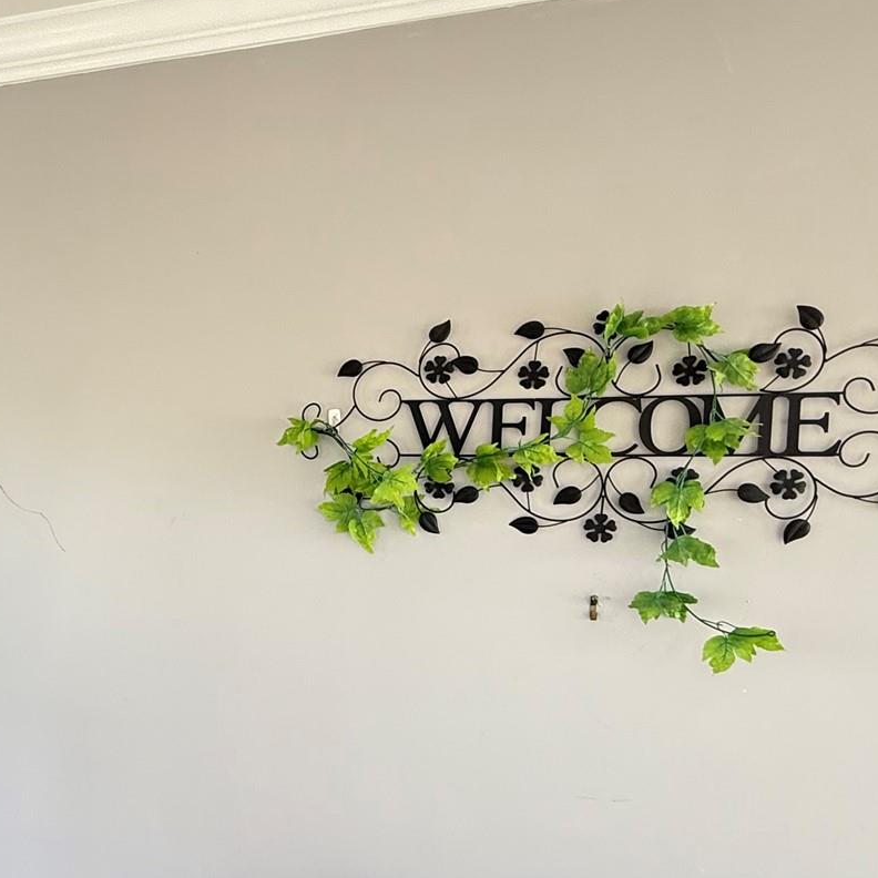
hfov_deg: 46.3
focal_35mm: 32
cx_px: 92
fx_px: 918
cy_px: 534
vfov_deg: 50.7
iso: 125
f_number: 2.2
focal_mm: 2.22
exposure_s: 1/99
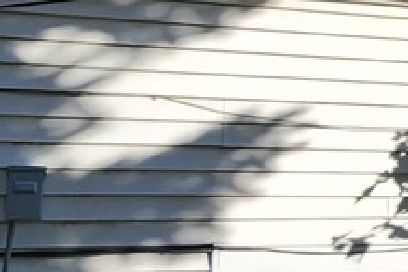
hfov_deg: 20.2
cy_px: 13
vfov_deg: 15.1
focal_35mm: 89
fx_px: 1009
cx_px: 585
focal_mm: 2.2
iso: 50
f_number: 2.2
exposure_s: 1/1087
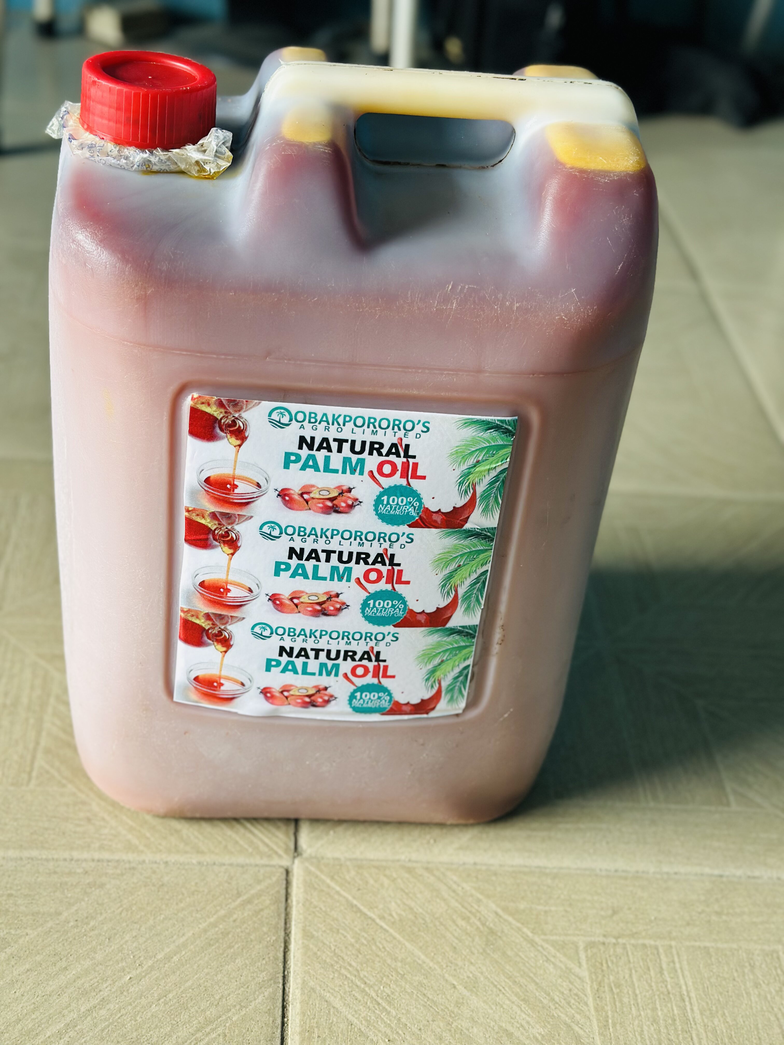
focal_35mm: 48
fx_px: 1450
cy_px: 522
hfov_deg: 30.3
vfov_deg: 39.7
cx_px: 392
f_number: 1.78
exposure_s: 1/73
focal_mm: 6.86
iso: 125
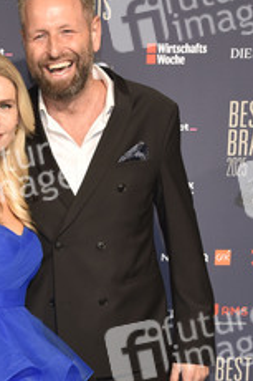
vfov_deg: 27.5
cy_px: 262
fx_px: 771
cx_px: 40
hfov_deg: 18.4
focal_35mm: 73
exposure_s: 1/200
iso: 1250
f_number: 7.1
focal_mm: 42
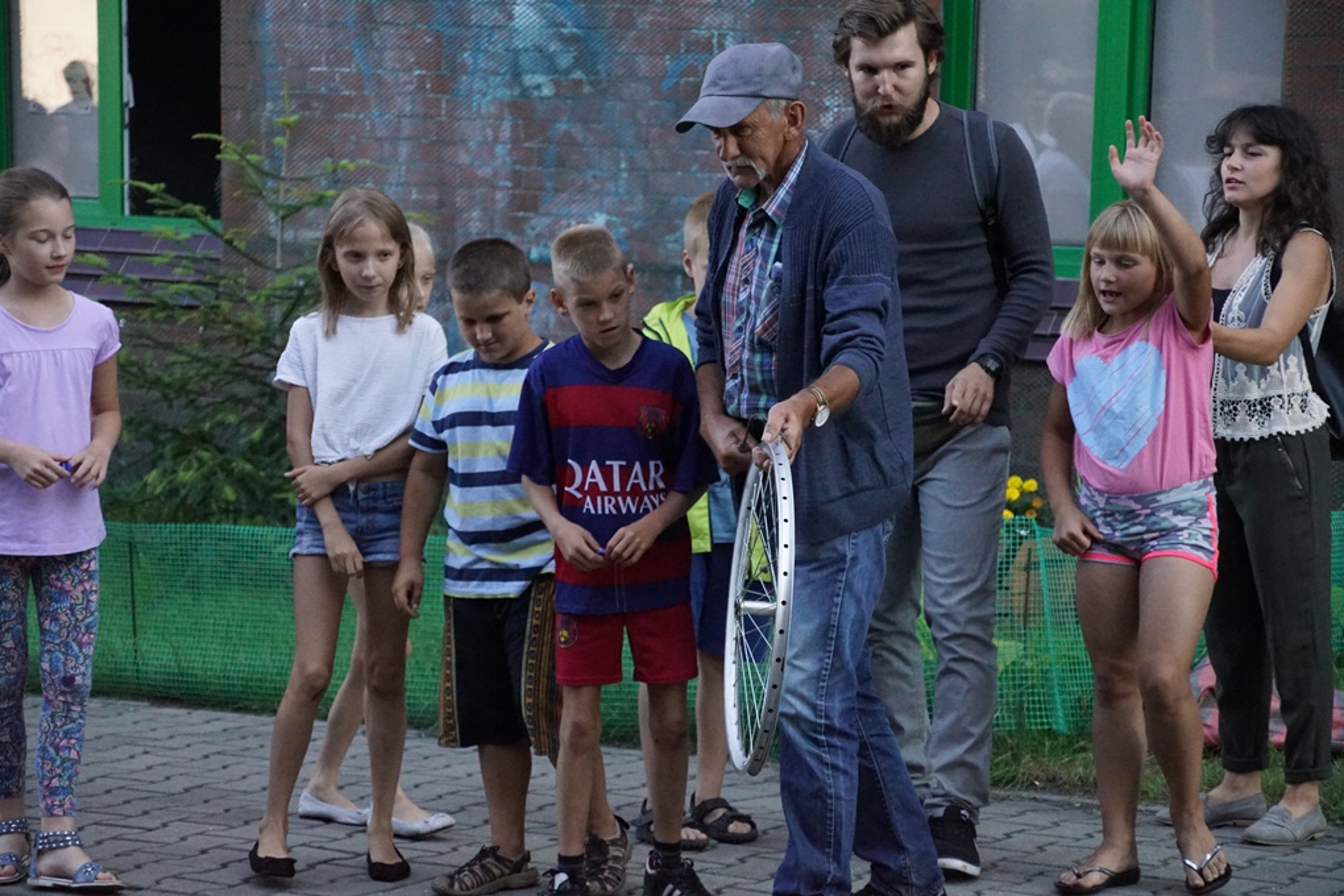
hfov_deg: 18.2
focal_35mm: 112
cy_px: 448
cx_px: 672
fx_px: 4200
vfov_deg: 12.2
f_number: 5.6
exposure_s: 1/1250
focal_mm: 75
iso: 4000
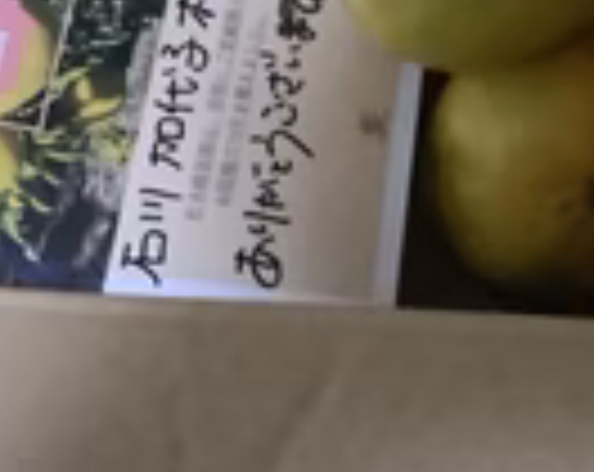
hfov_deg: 19.7
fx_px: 1614
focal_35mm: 92
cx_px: 702
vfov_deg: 15.7
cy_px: -162
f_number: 2.4
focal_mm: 3.3
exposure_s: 1/25
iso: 800
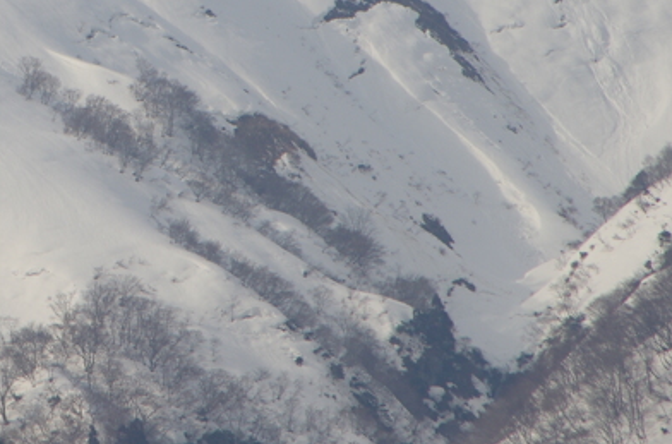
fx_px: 21890
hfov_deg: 1.8
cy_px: -34
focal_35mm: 1176
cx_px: -98
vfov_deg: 1.2
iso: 200
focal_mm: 300
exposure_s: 1/800
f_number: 8
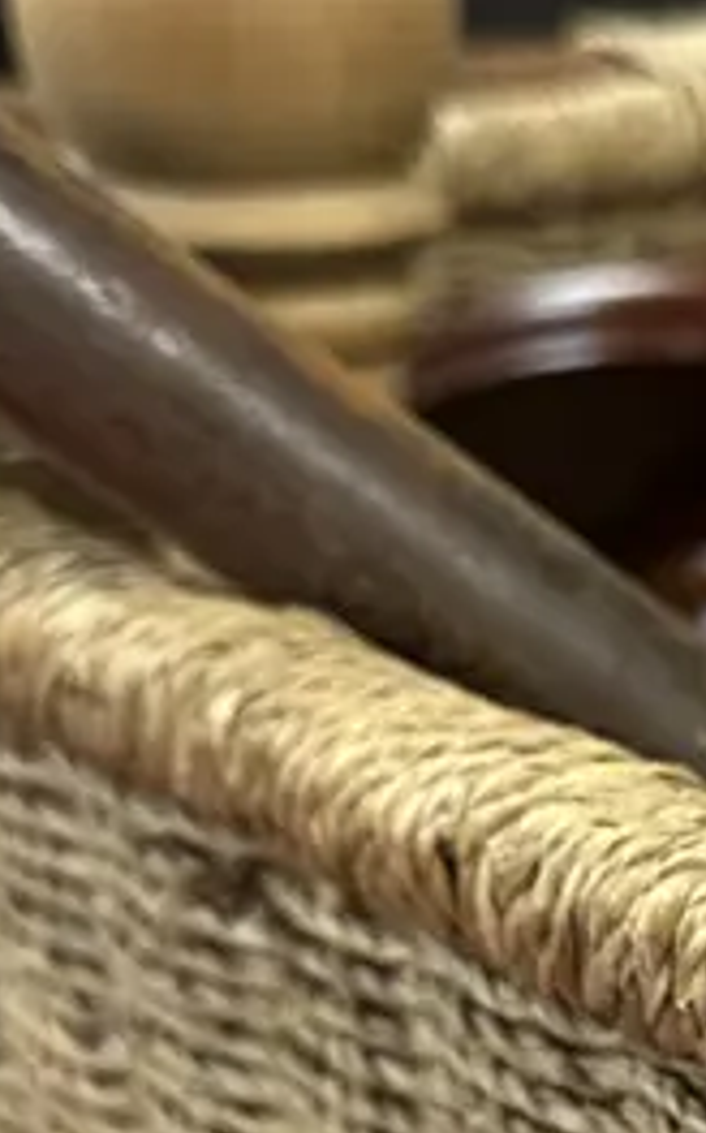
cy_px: 1155
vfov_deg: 20.3
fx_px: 3053
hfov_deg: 12.4
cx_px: 1124
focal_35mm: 99
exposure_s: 1/50
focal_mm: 6.86
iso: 320
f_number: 1.78
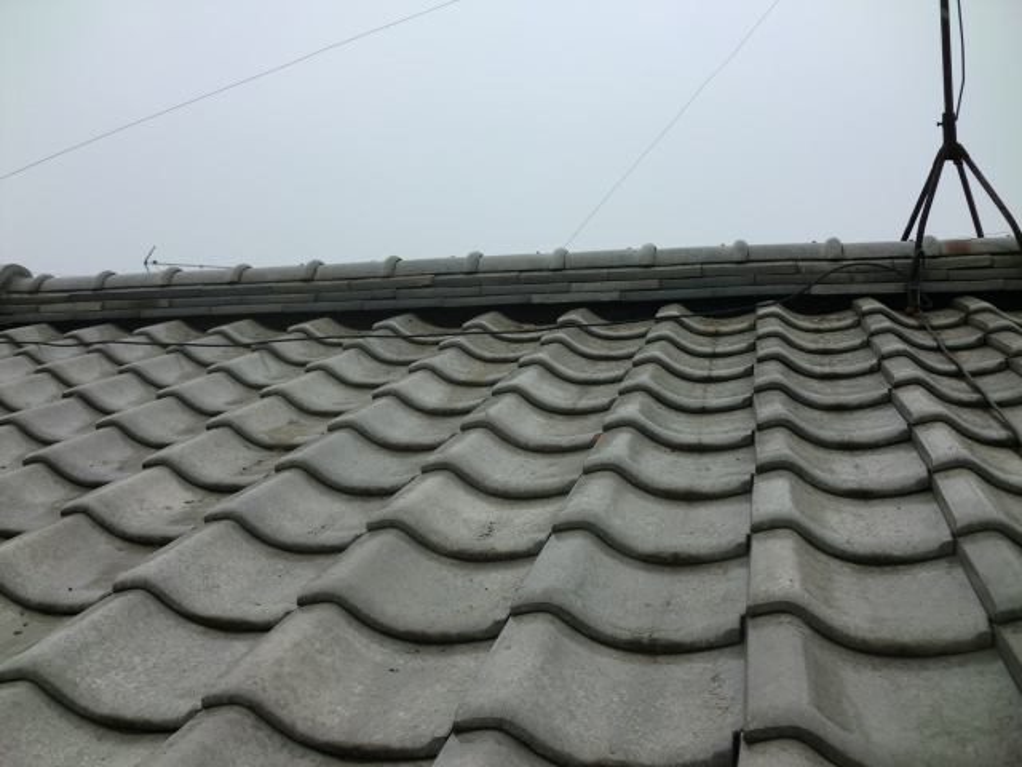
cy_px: 384
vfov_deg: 40.7
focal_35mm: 35
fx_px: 1033
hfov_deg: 52.6
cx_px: 511
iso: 64
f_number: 3.1
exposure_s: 1/640
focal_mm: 6.3
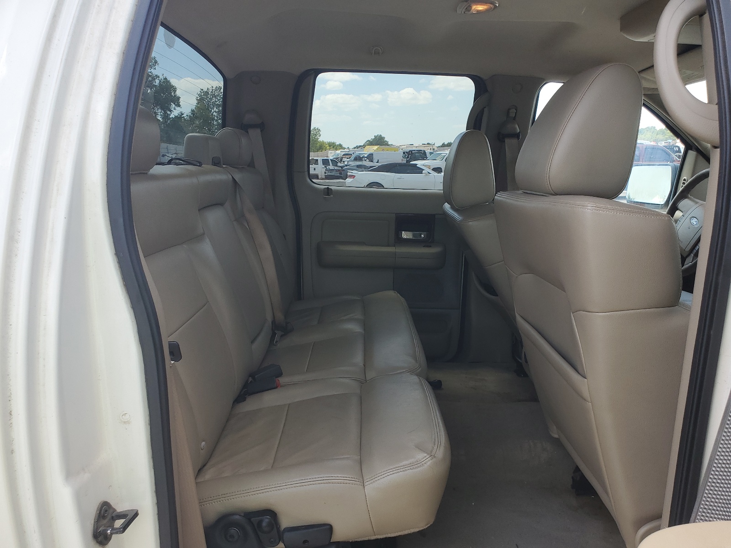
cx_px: 366
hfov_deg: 67.3
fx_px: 549
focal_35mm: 26
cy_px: 274
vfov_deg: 53.1
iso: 50
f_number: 1.5
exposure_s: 1/244
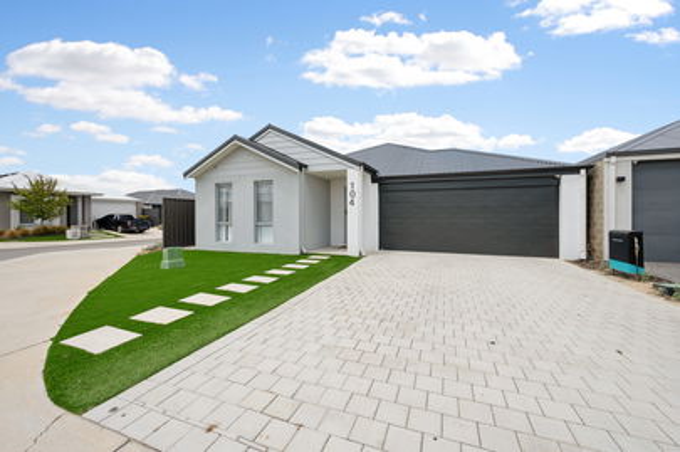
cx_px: 340
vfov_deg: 81.1
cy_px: 226
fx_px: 264
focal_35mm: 14
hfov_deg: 104.3
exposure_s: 1/400
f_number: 8
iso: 100
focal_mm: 14
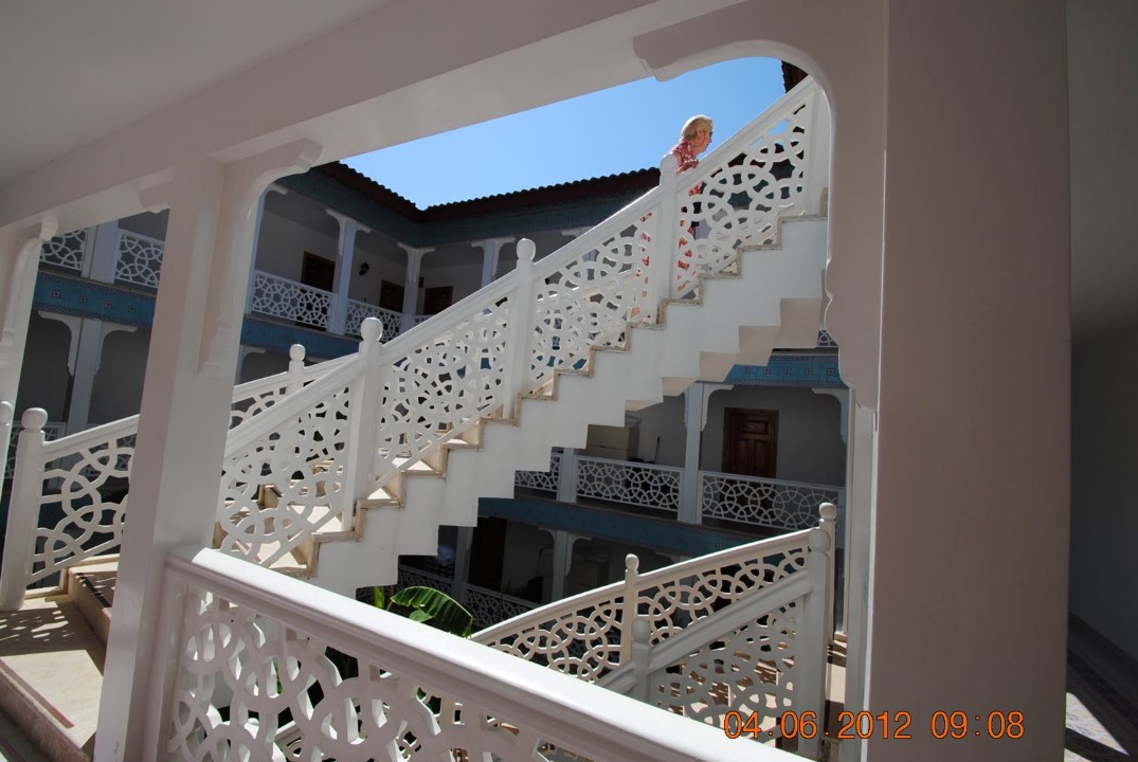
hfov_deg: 96.5
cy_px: 380
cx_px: 533
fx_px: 506
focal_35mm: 16
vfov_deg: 73.9
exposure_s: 1/320
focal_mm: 10
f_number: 9
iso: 100
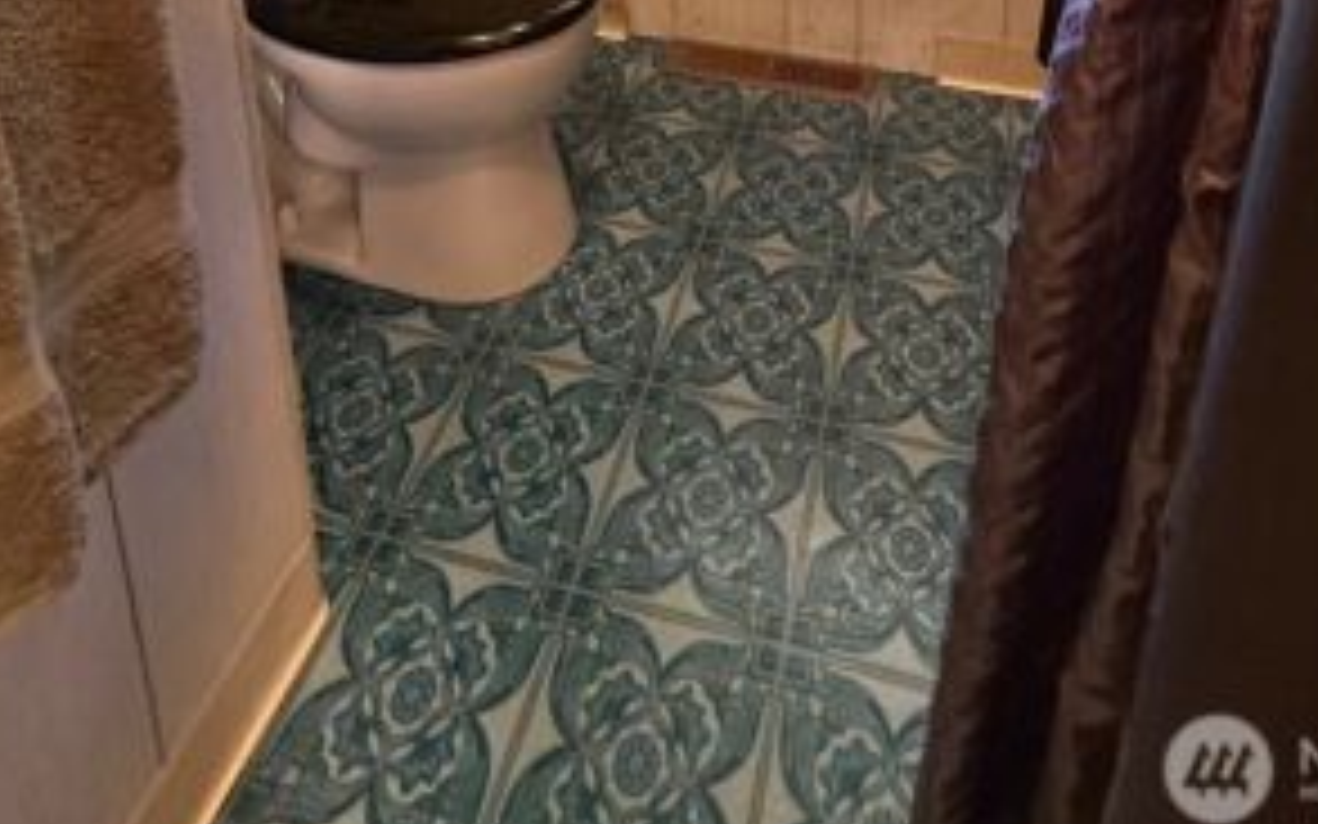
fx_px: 970
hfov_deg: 67.9
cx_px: 774
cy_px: -353
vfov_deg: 30.5
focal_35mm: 27
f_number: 2.2
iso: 500
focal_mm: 2.22
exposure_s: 1/120
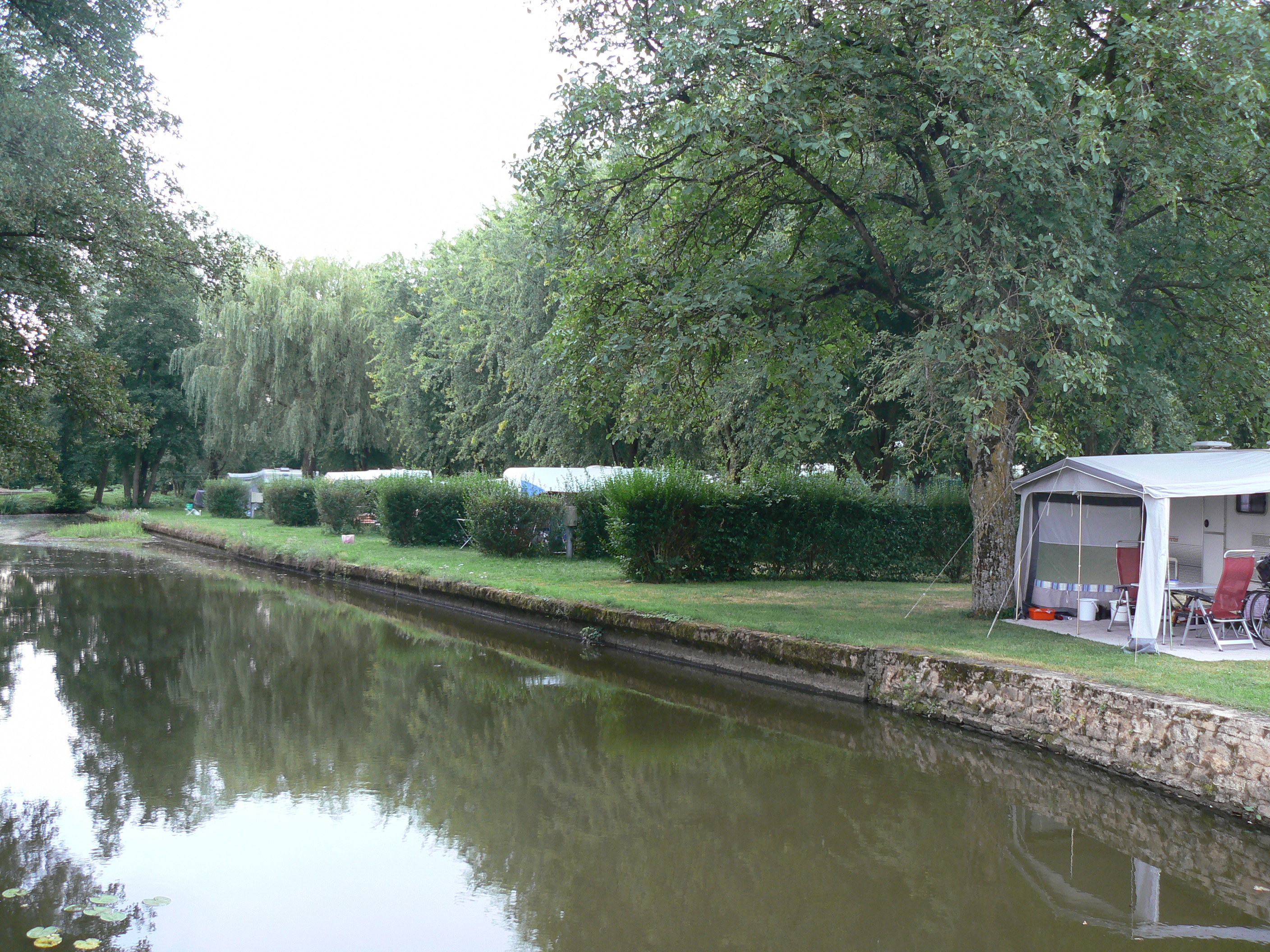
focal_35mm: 36
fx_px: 1321
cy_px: 476
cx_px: 635
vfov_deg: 39.7
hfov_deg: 51.4
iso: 80
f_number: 2.8
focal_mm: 6
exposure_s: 1/40
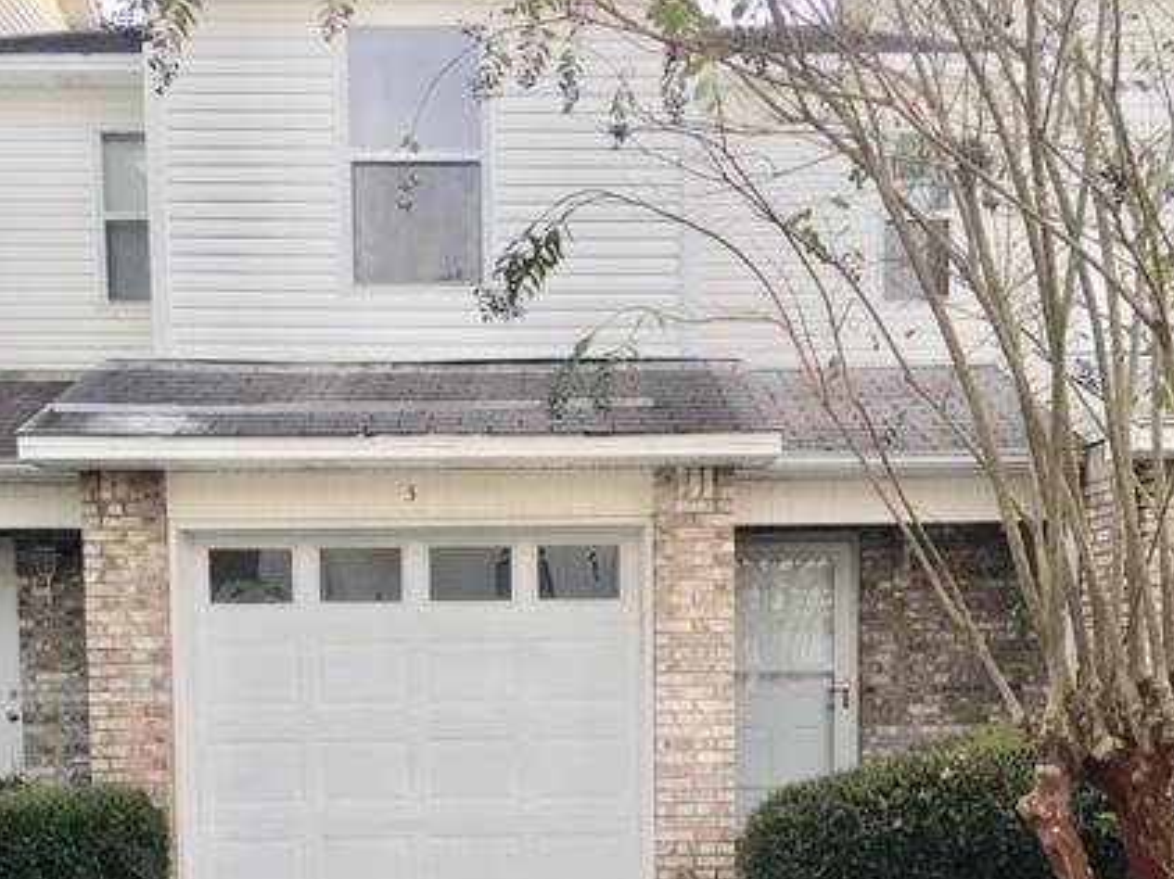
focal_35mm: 44
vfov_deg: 31.5
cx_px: 595
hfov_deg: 43.0
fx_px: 1491
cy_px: 768
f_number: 2.2
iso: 25
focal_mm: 4.15
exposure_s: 1/15
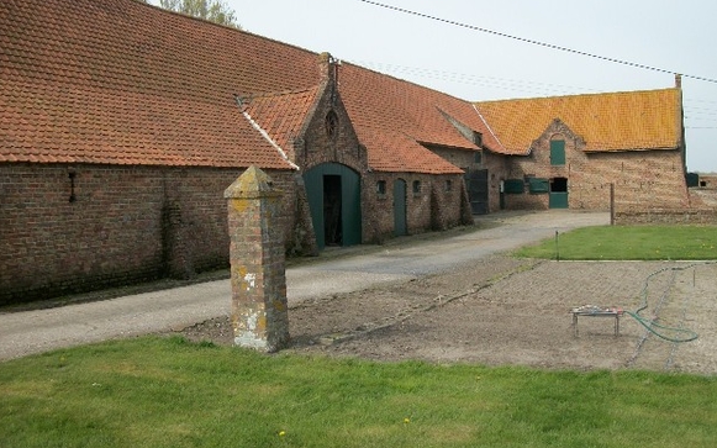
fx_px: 684
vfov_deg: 36.3
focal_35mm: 35
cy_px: 222
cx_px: 364
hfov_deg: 55.3
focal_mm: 5.7
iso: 80
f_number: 8.8
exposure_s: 1/125
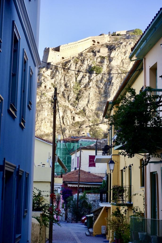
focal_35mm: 70
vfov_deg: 28.8
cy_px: 122
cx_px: 81
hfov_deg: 19.5
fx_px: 472
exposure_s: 1/160
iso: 125
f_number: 5.6
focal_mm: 25.7
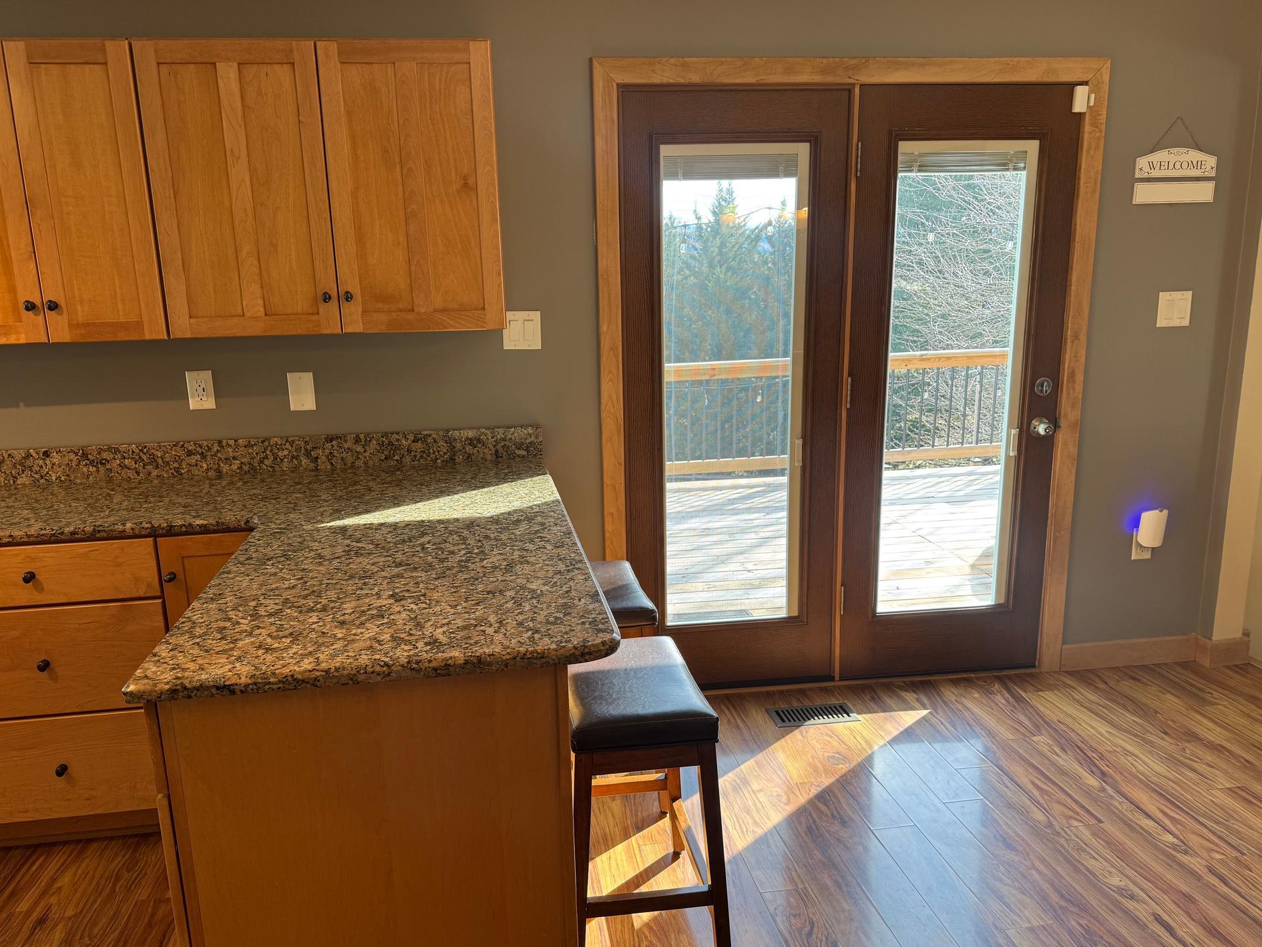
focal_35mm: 26
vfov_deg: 53.0
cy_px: 498
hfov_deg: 67.3
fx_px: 948
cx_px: 610
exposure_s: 1/120
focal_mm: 6.76
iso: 80
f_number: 1.78
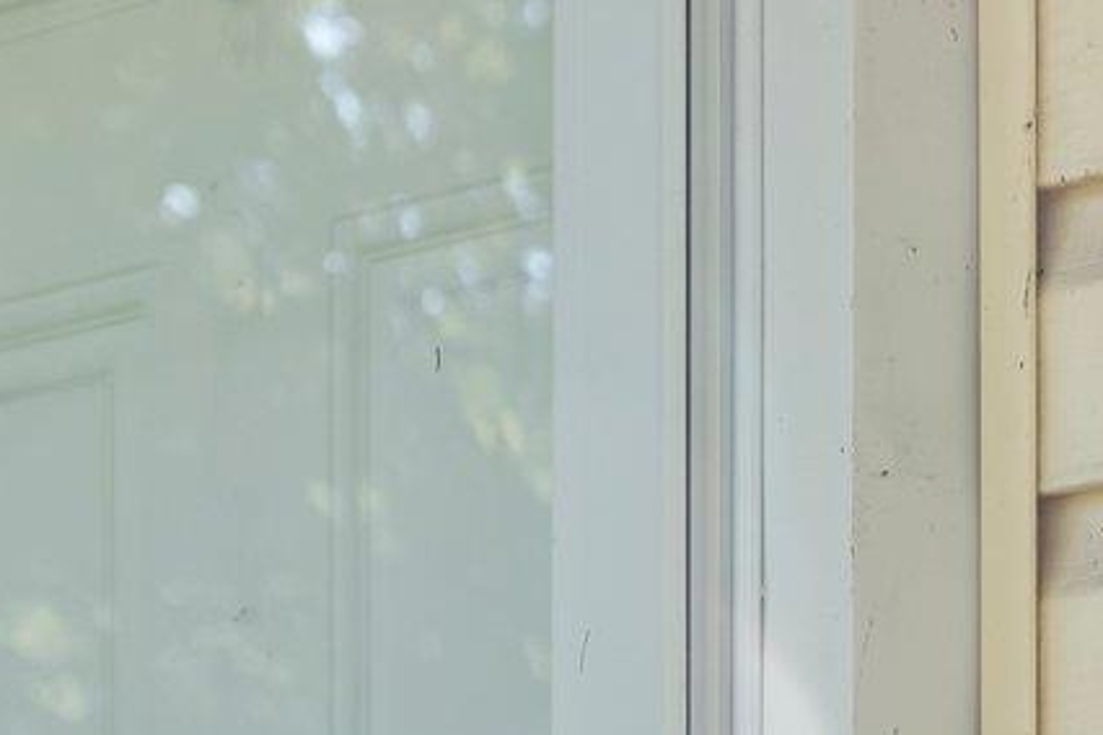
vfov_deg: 4.3
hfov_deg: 6.4
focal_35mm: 322
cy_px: 586
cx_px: 1274
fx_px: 9880
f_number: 5.6
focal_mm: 67.1
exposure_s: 1/100
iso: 250
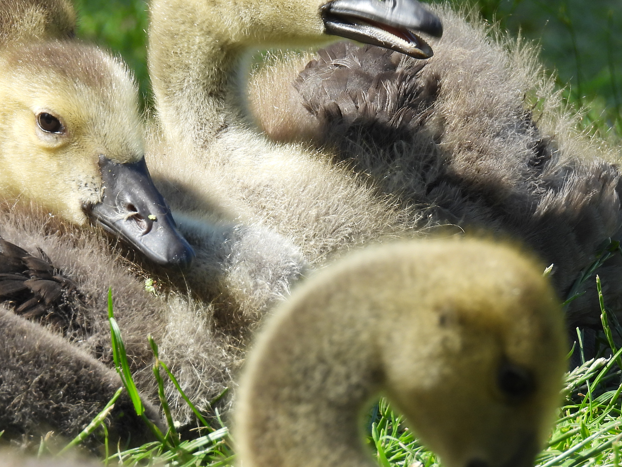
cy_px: 115
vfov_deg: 1.5
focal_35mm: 1025
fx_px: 18419
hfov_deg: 1.9
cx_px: 165
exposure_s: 1/250
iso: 110
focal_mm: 107
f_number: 5
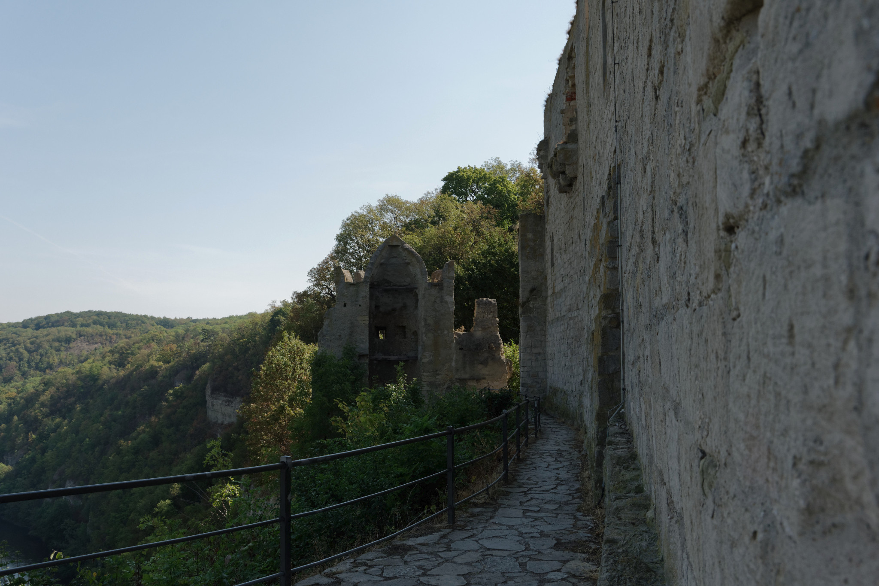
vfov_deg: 42.3
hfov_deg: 60.3
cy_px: 293
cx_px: 440
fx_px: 757
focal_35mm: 31
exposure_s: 1/100
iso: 200
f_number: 8
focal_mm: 21
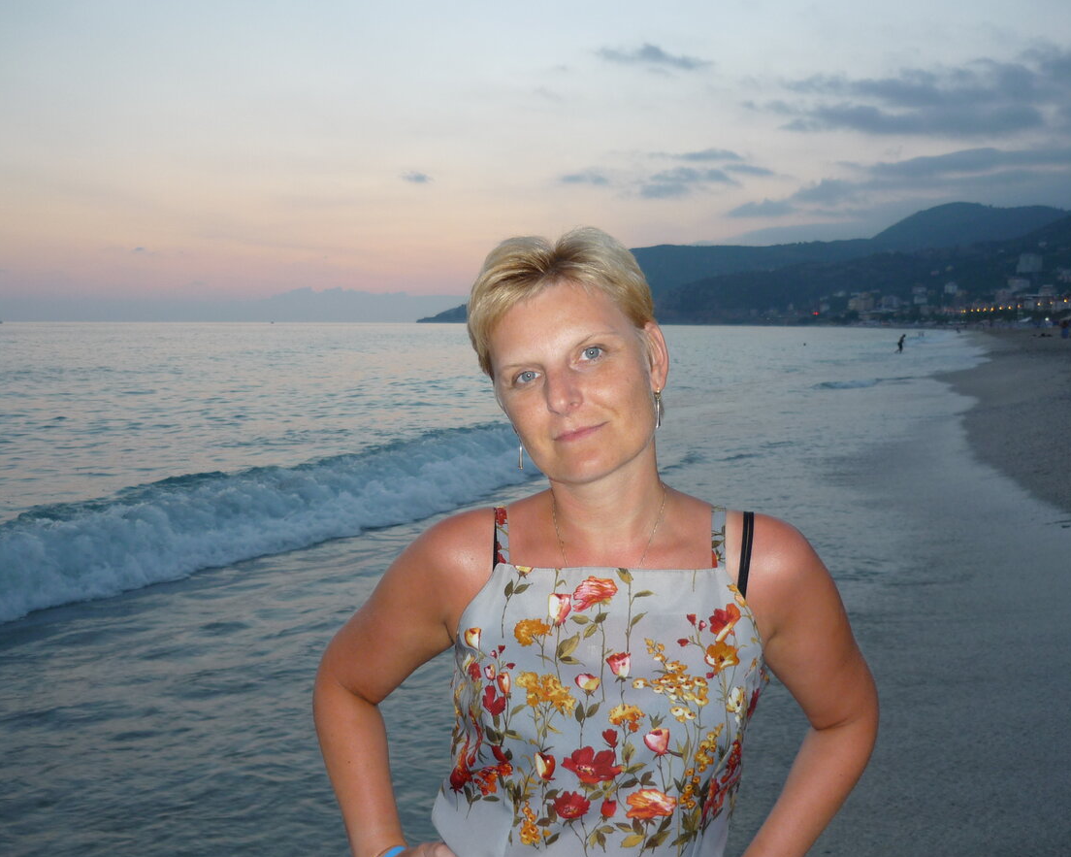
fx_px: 1109
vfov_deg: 42.2
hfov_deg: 51.5
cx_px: 533
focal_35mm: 35
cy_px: 436
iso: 100
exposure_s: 1/80
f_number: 2.8
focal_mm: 5.5
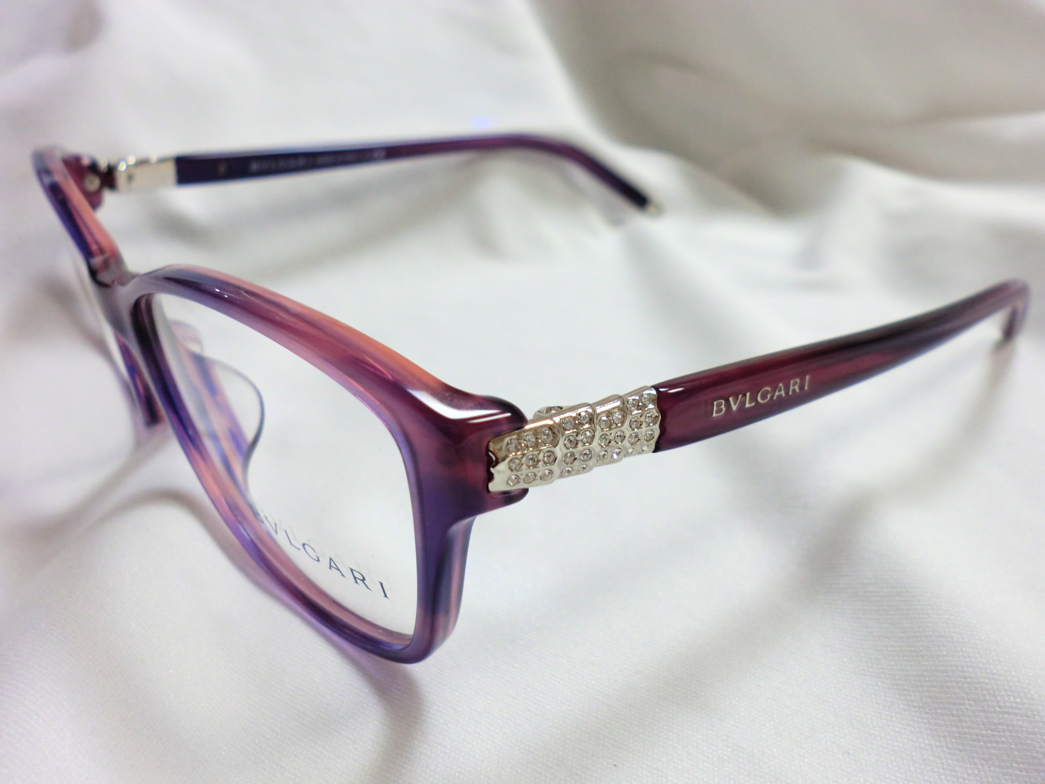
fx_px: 966
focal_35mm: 32
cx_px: 522
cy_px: 392
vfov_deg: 44.2
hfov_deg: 56.8
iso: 200
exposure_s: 1/60
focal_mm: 5.8
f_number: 3.5
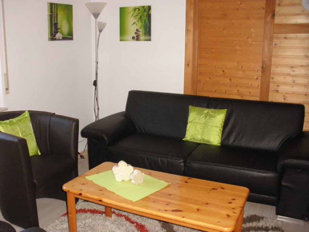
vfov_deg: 39.7
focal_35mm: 36
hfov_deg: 51.4
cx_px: 154
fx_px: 321
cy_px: 116
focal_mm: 6.3
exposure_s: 1/30
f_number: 3.5
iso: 500
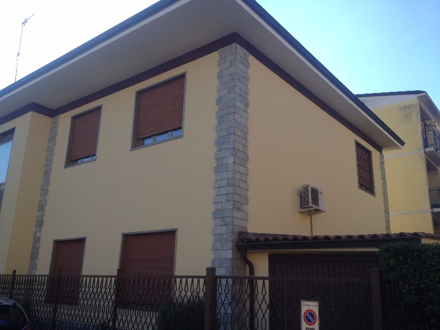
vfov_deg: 40.7
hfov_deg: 52.6
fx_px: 445
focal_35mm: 35
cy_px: 165
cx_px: 220
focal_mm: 4.28
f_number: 2.4
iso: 50
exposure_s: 1/649
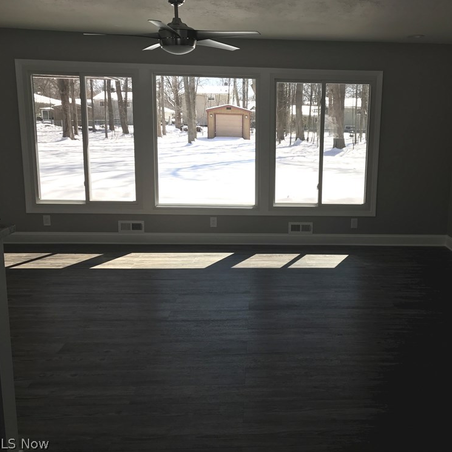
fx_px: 502
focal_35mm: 34
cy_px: 221
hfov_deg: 47.8
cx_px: 297
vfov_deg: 48.4
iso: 20
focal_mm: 3.99
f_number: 1.8
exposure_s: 1/798
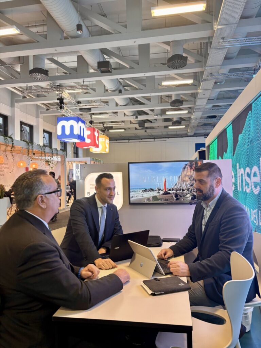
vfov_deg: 67.3
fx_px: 261
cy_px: 174
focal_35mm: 26
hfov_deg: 53.1
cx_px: 130
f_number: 1.6
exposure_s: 1/50
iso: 100
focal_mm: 5.96
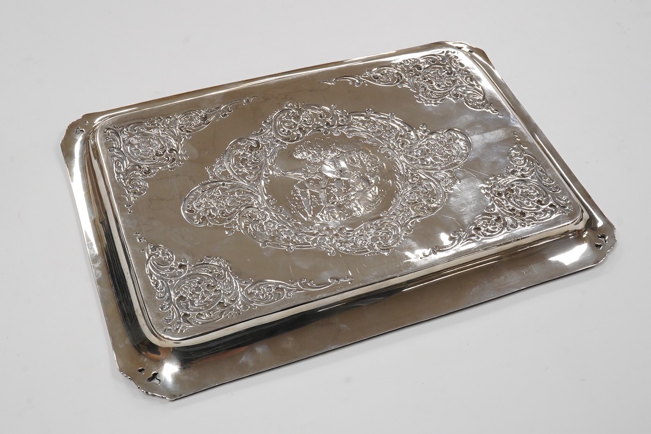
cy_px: 217
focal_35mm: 45
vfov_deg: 29.9
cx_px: 326
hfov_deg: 43.6
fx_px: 814
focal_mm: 30
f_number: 20
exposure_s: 1/100
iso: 2500
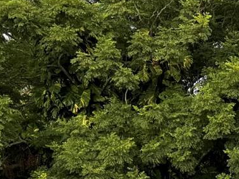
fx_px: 911
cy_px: 330
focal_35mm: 132
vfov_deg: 10.5
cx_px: 461
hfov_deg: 13.1
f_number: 1.78
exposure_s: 1/313
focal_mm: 6.76
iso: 80
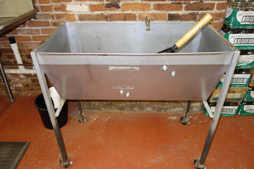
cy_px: 84
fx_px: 198
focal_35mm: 28
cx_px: 127
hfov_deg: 65.5
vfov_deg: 46.4
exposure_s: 1/30
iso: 125
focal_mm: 10.4
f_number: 1.8
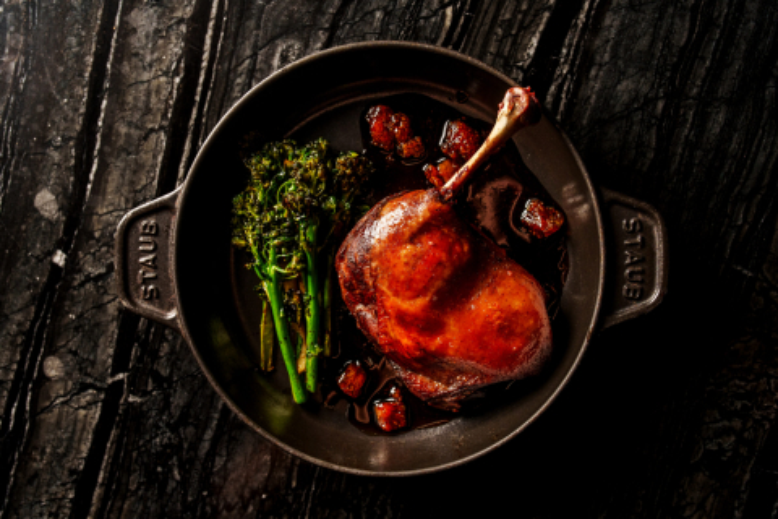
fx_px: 1080
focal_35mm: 50
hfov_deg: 39.6
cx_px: 389
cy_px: 260
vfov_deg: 27.0
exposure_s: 1/200
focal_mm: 50
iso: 400
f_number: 5.6
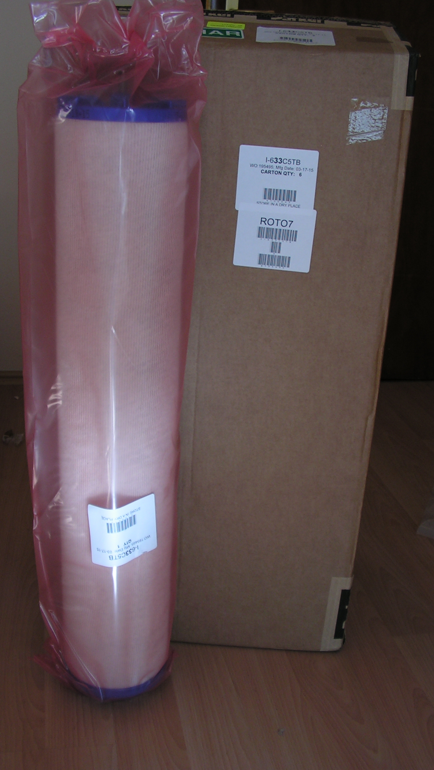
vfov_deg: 50.5
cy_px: 389
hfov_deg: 29.7
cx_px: 224
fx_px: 818
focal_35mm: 40
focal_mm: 6
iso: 80
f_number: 3.2
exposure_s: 1/40
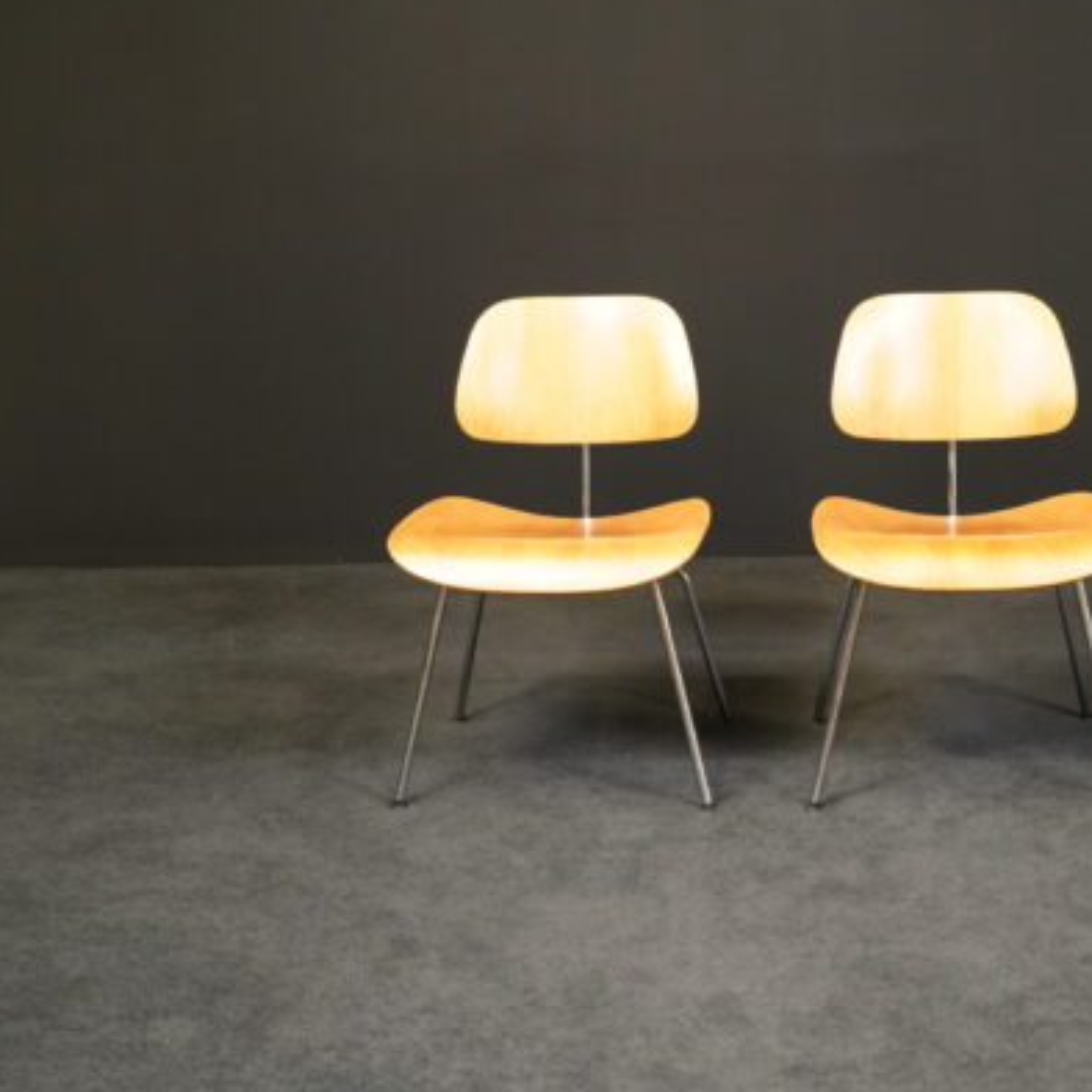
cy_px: 540
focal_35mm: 66
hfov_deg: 25.9
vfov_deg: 26.1
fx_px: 2356
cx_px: 757
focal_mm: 51
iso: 5000
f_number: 7.1
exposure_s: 1/100
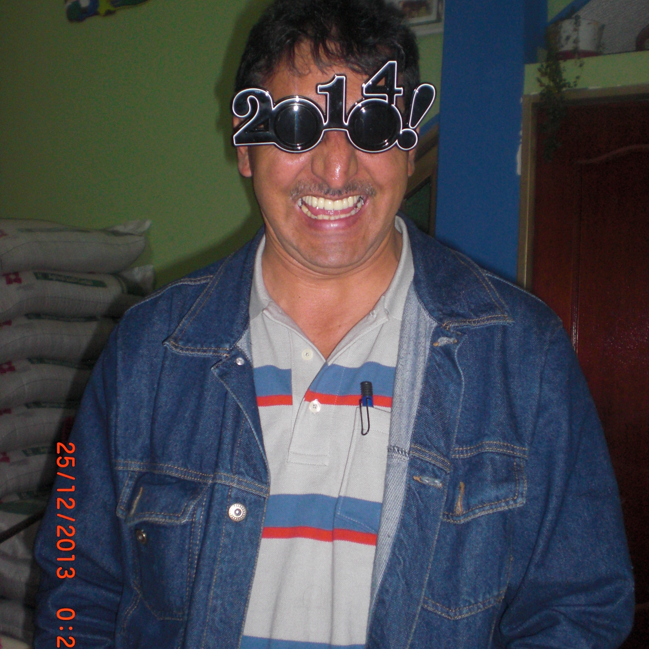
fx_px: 955
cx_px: 324
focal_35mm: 45
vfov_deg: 37.5
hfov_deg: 37.6
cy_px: 280
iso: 200
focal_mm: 6.3
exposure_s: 1/60
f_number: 3.1
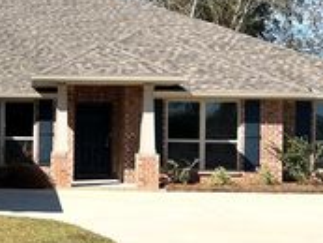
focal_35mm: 75
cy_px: 134
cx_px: -52
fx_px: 700
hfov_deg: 23.9
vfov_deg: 19.7
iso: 50
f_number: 1.5
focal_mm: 5.7
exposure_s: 1/5076
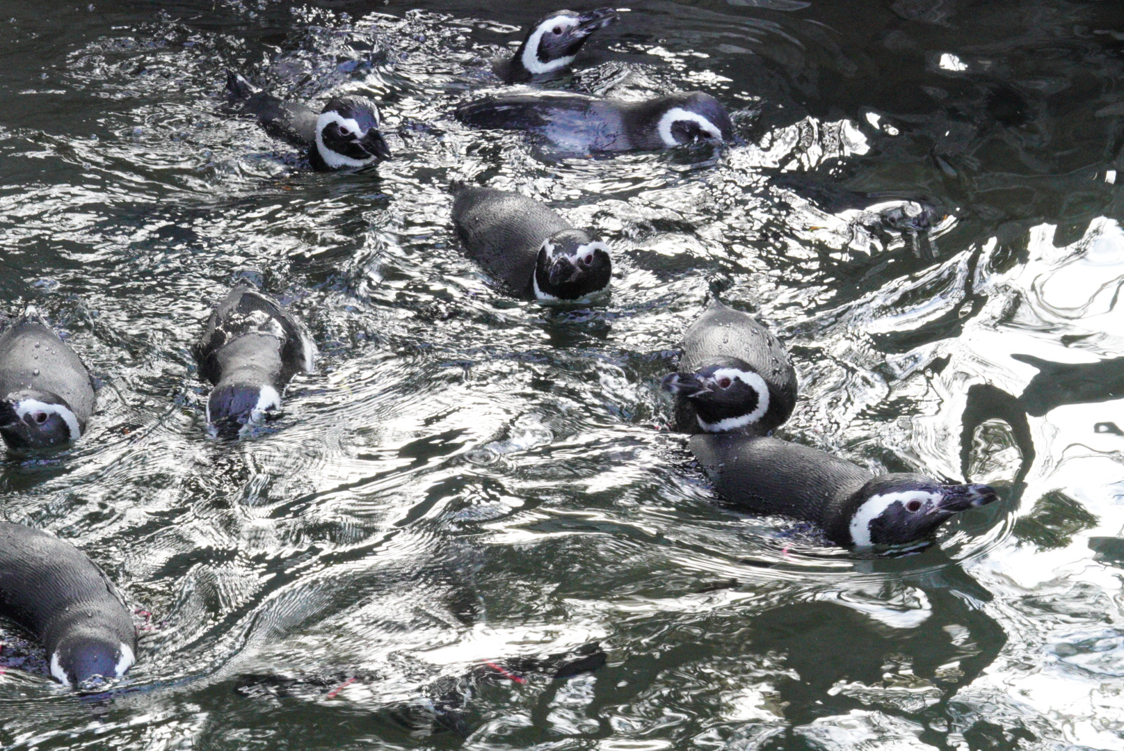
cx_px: 562
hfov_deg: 15.2
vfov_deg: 10.2
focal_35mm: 135
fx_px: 4218
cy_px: 376
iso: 8000
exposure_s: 1/160
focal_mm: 90
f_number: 16
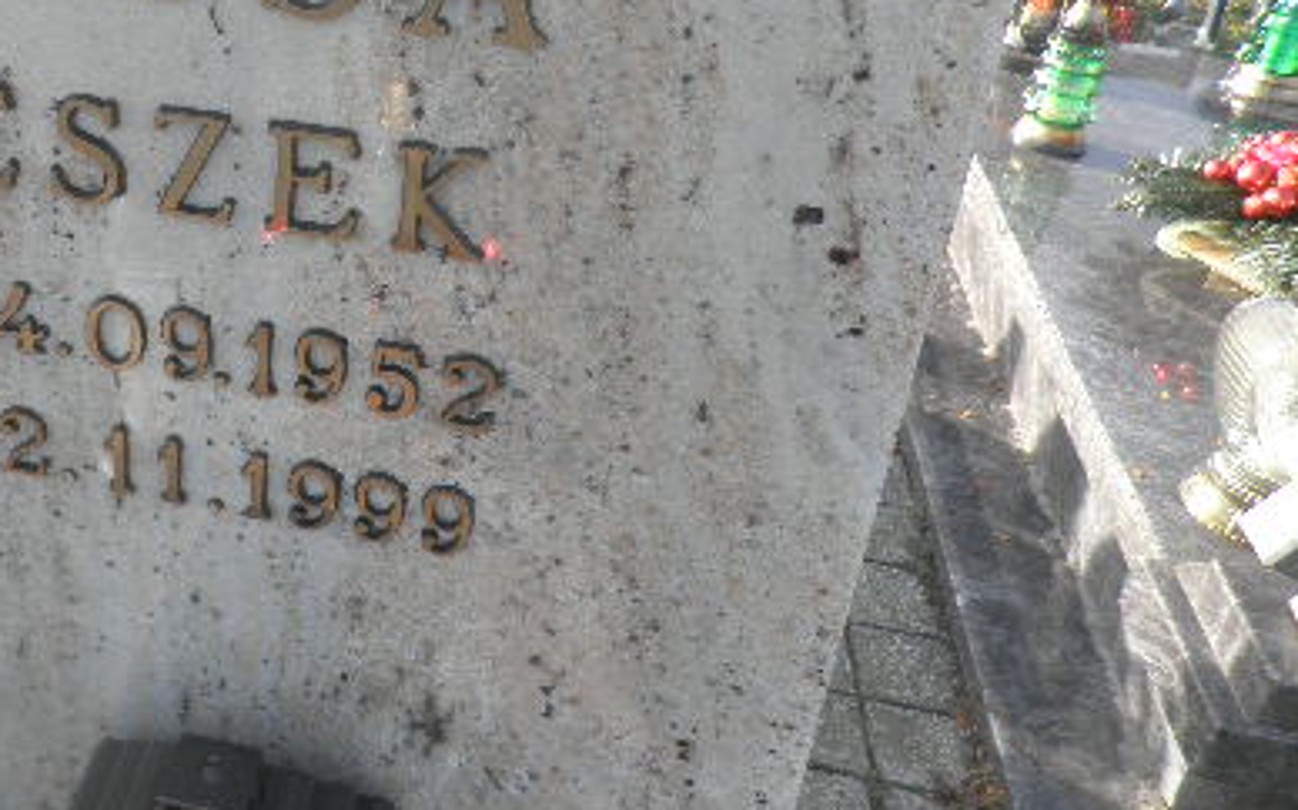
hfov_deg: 44.9
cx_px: 261
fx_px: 1485
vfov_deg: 29.7
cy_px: 151
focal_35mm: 42
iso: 64
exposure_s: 1/125
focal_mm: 4.3
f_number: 3.3
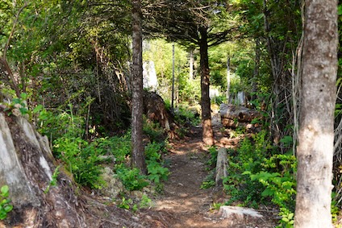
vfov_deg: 31.2
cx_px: 171
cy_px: 114
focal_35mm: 43
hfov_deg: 45.4
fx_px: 409
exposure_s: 1/60
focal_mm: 43
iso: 100
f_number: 4
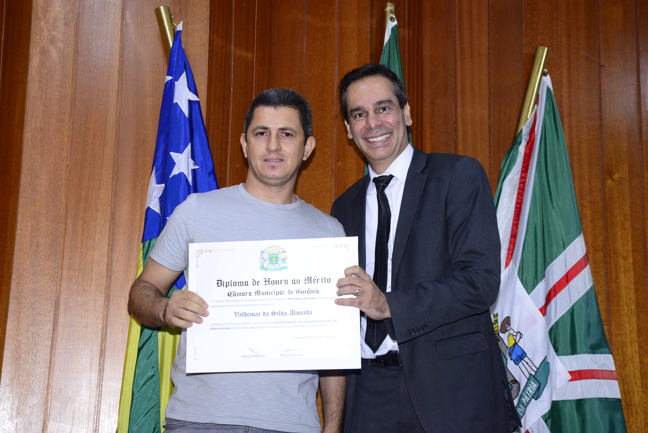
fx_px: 1116
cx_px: 324
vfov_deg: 21.9
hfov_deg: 32.4
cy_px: 216
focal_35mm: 62
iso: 2500
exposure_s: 1/125
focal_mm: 62
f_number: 6.3
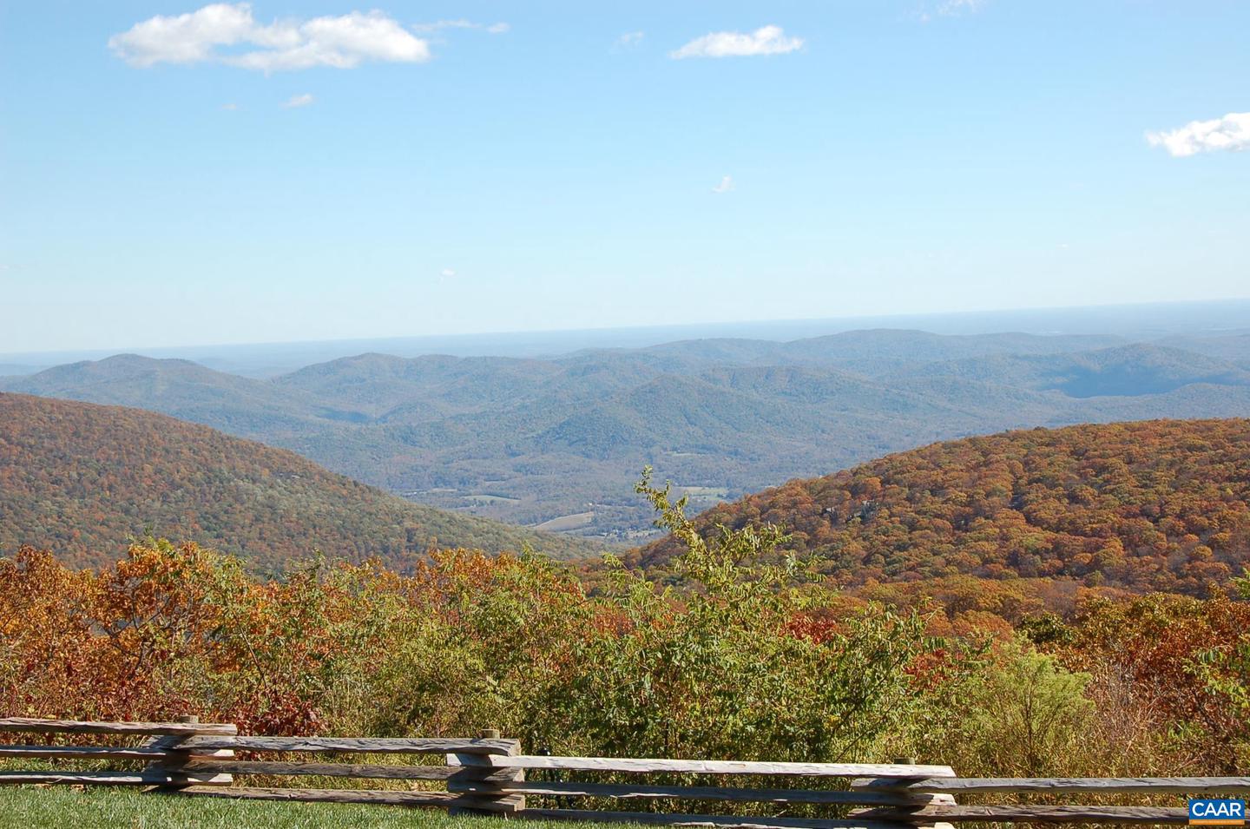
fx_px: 2080
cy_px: 414
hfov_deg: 33.5
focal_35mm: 60
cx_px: 625
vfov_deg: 22.5
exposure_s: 1/250
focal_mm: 40
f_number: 9
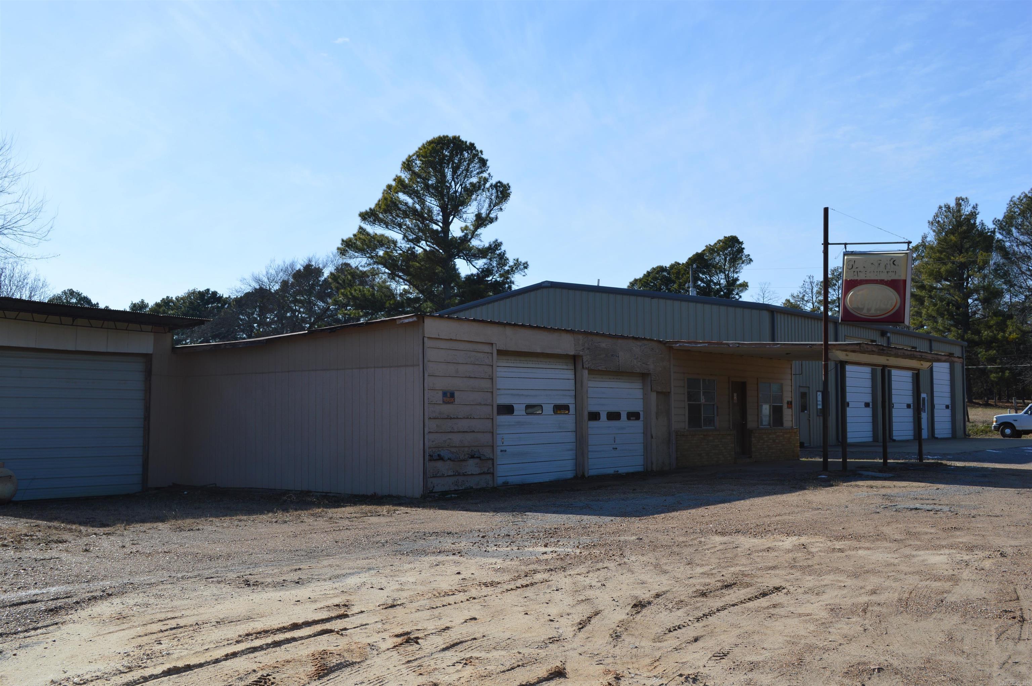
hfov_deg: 49.6
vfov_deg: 34.1
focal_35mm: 39
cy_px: 343
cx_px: 516
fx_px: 1117
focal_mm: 26
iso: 100
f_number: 8
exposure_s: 1/250
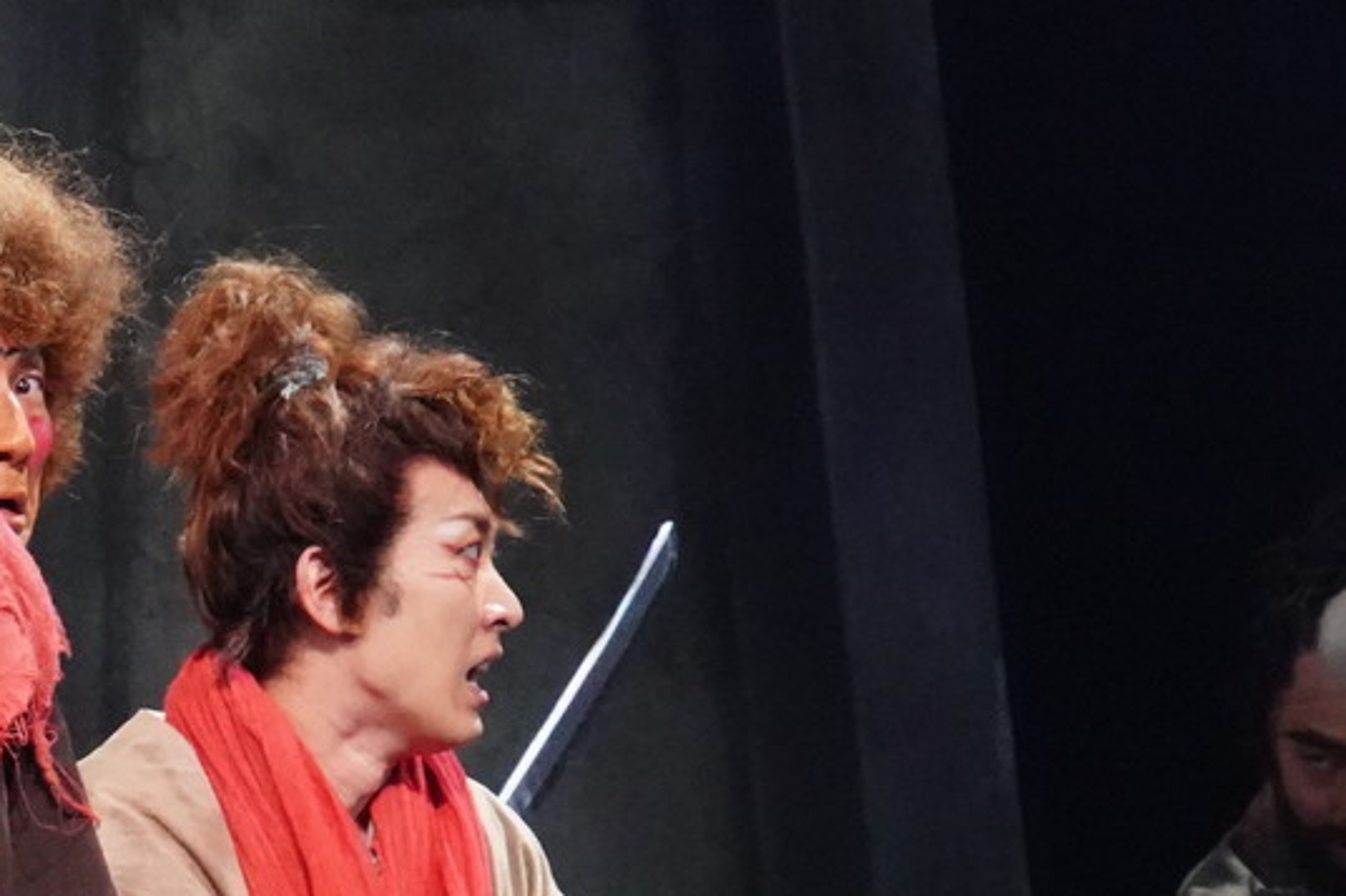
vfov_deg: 3.6
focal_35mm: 376
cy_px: 1167
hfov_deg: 5.5
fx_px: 14053
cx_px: -206
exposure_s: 1/640
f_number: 6.3
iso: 12800
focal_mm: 112
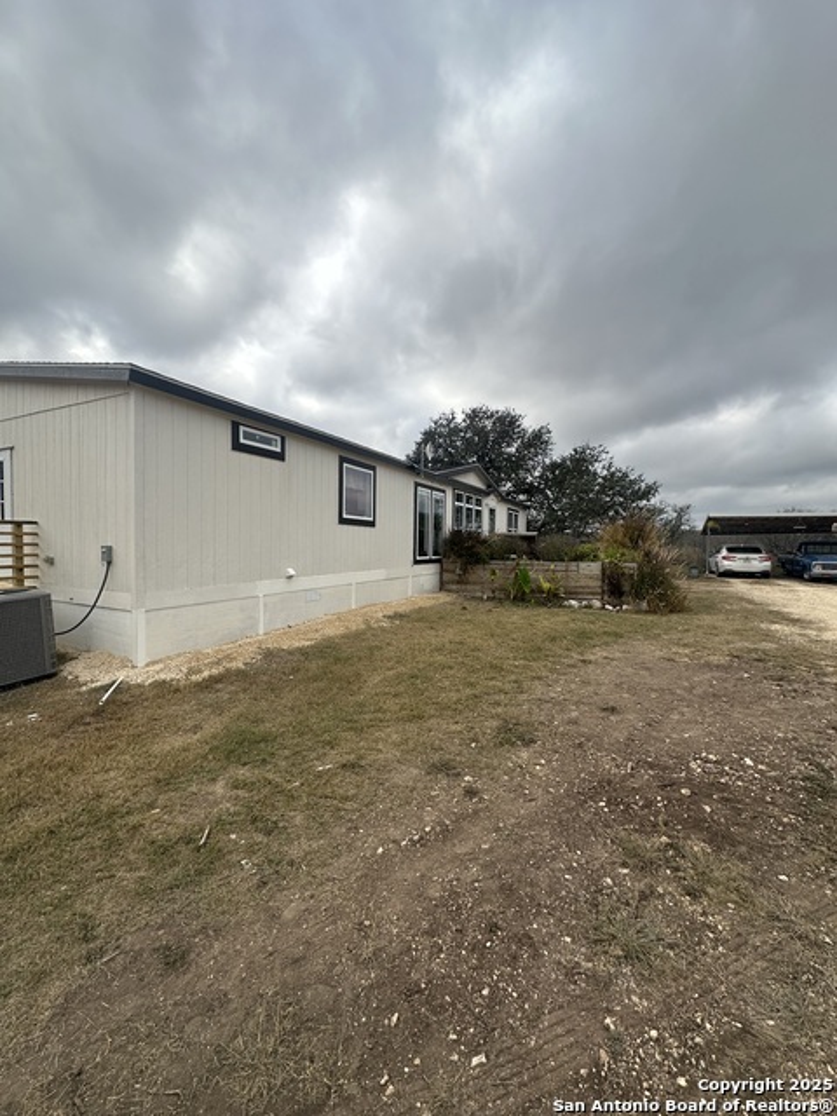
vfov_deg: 102.1
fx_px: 451
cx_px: 418
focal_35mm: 14
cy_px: 558
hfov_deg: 85.7
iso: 50
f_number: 2.2
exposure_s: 1/1855
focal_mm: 2.22
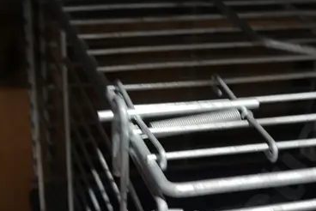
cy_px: 243
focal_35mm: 81
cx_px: 241
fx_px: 712
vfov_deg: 16.3
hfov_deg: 24.7
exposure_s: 1/60
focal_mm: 14
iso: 640
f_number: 3.5
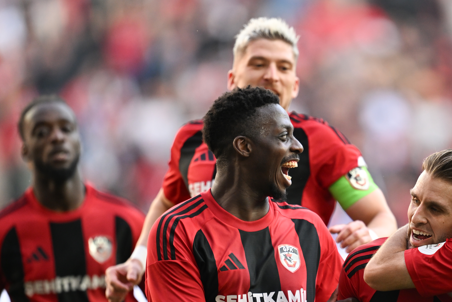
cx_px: 358
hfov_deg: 2.9
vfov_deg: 1.9
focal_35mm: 717
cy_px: 207
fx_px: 9002
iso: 900
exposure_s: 1/1000
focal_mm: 400
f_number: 2.8
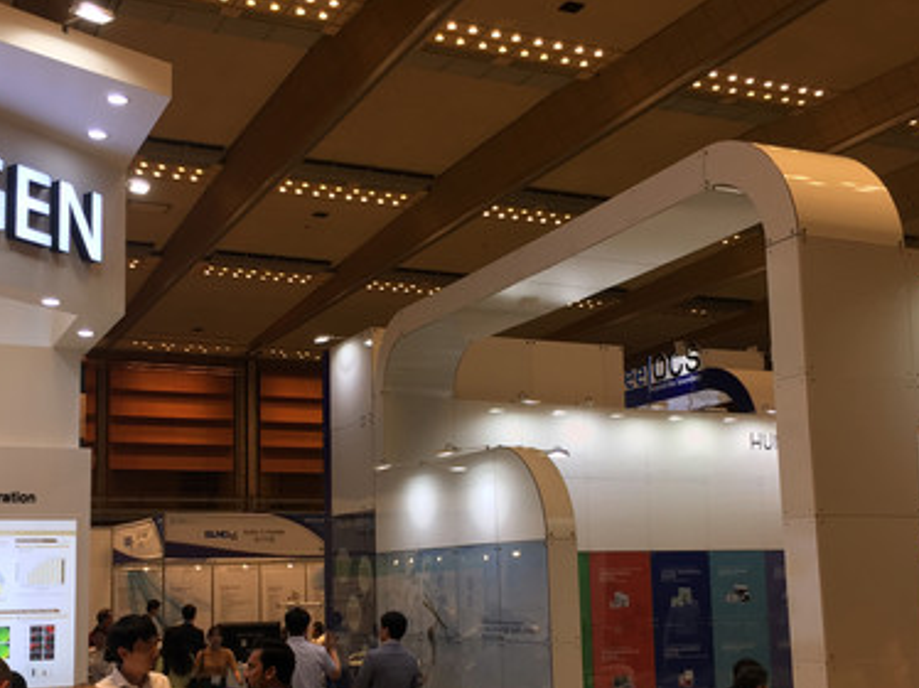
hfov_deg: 42.1
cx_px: 428
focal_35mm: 45
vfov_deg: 32.0
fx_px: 1194
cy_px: 434
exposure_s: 1/120
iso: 40
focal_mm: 4.15
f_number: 2.2
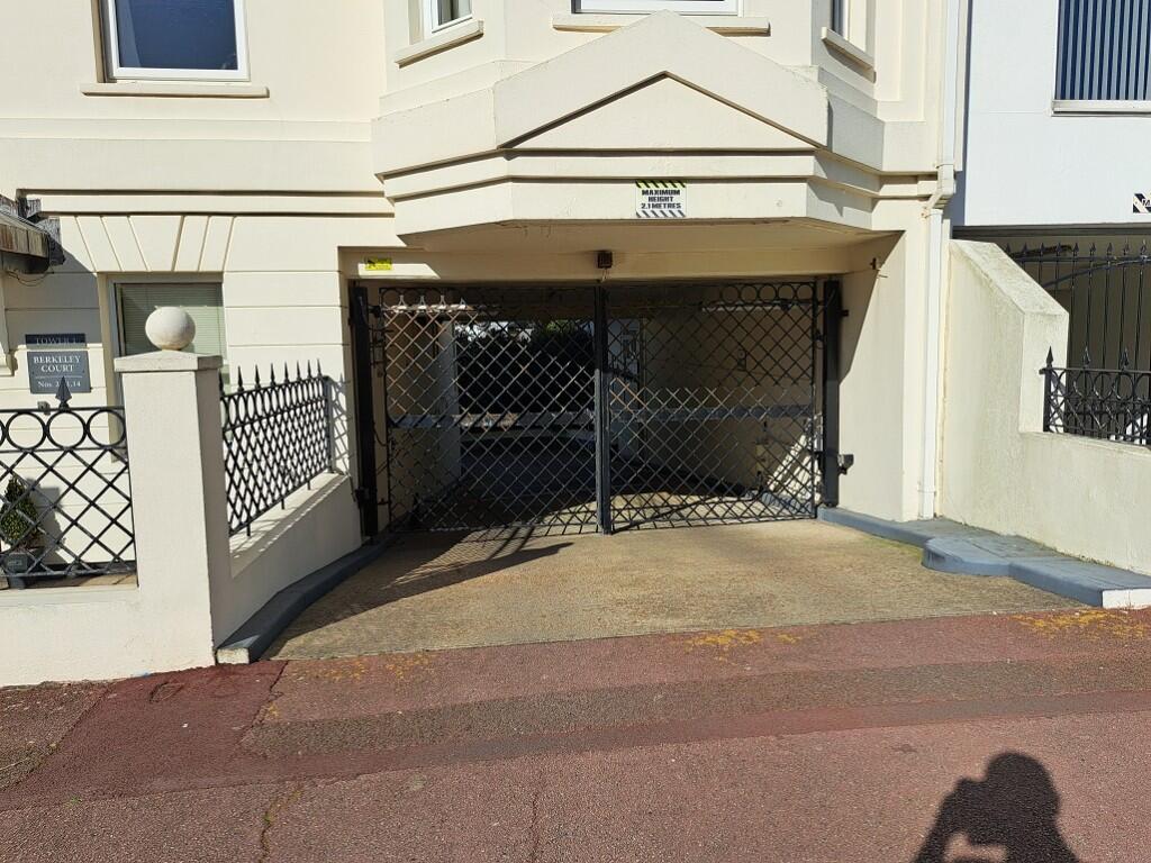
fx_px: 798
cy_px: 432
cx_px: 576
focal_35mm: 24
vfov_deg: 56.8
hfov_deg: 71.6
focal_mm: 5.23
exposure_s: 1/2146
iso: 50
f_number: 1.8
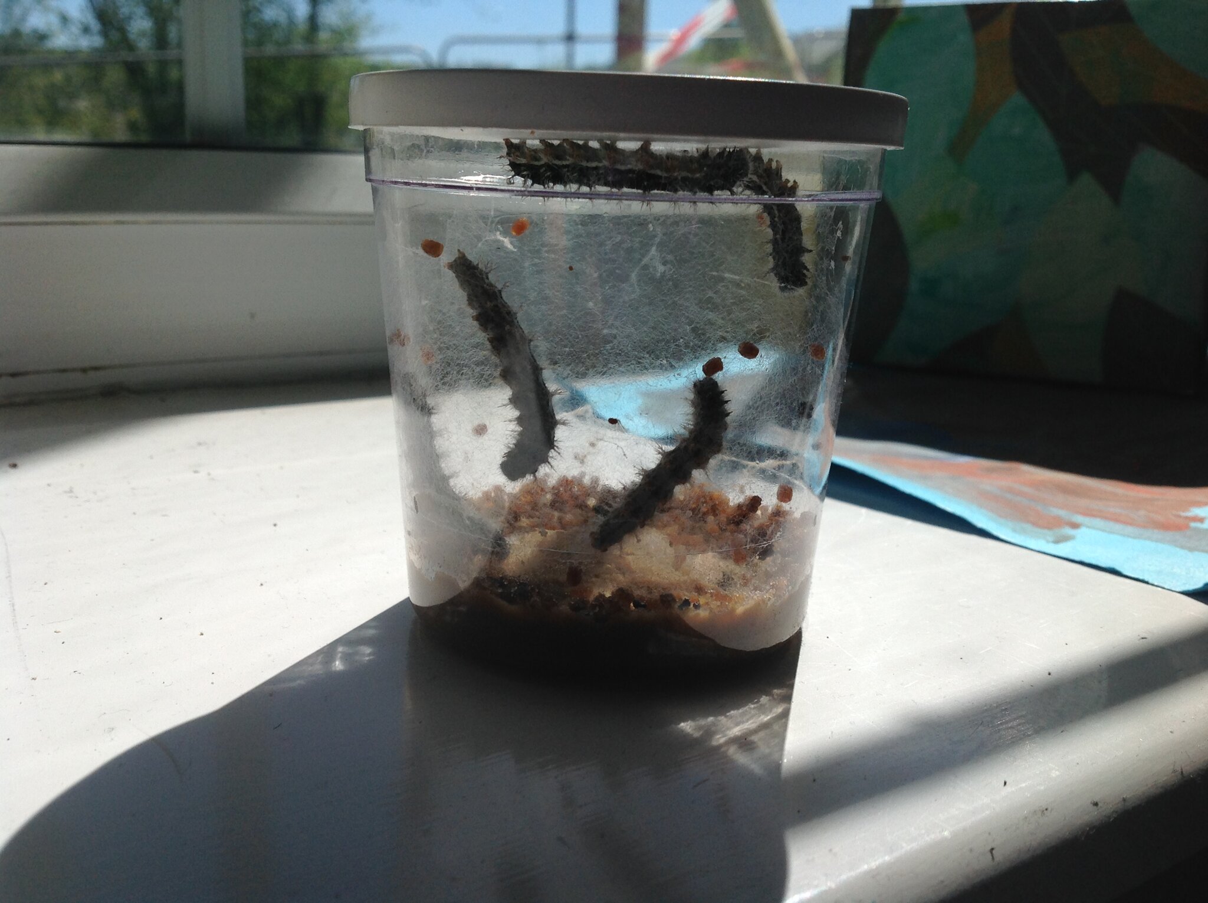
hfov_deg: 52.7
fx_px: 1220
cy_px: 452
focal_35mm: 35
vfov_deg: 40.6
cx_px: 604
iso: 50
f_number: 2.4
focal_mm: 4.28
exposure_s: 1/2519
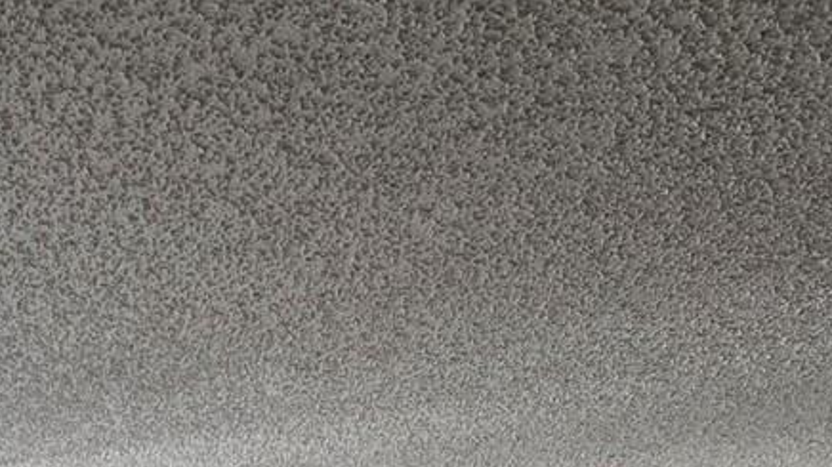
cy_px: 972
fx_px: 1147
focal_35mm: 52
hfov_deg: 38.7
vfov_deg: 16.5
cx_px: 198
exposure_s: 1/60
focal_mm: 2.2
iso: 400
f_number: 1.9
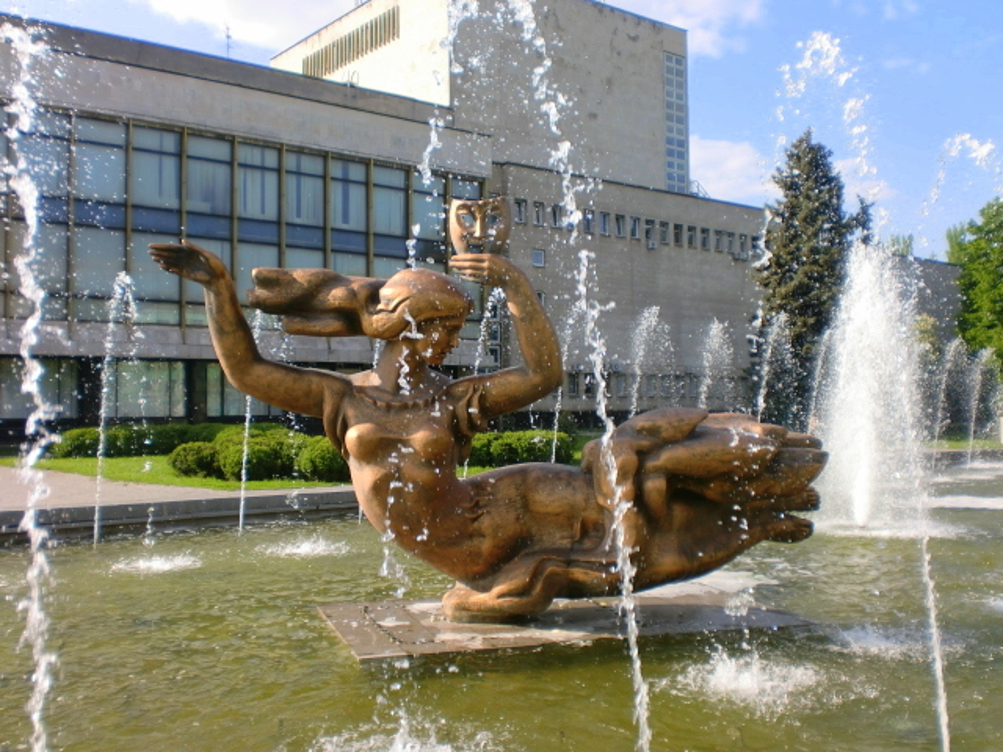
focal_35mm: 35
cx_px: 502
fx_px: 1014
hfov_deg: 52.6
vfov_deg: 40.7
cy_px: 376
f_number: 3.1
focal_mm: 6.3
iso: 64
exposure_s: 1/500
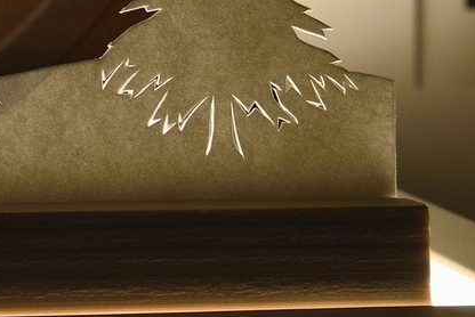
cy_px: -277
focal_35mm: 123
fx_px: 1624
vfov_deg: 10.4
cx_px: -272
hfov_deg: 15.2
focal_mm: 32
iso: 1600
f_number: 7.1
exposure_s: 1/200
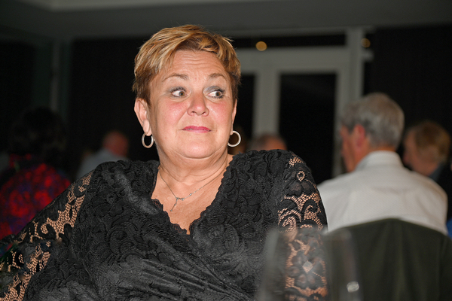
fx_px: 879
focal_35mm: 70
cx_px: 226
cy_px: 150
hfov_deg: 28.8
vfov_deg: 19.5
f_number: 2.8
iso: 200
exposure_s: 1/200
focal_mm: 70
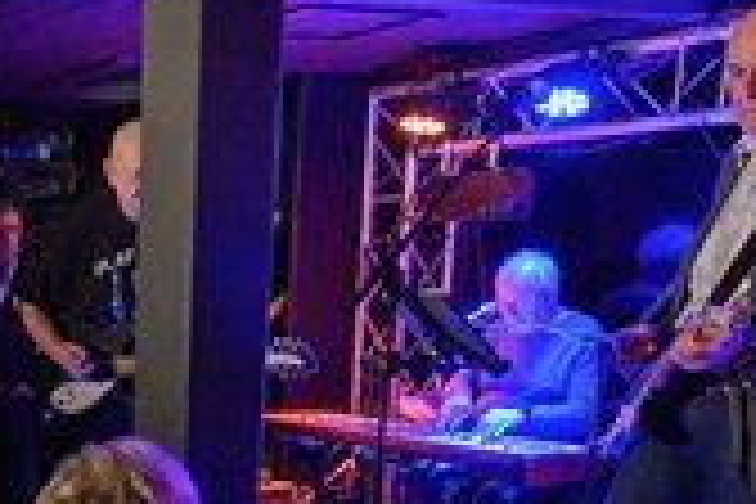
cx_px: -63
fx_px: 1260
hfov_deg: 30.2
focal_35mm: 60
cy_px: 659
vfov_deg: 20.6
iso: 8000
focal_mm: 14
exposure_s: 1/125
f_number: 4
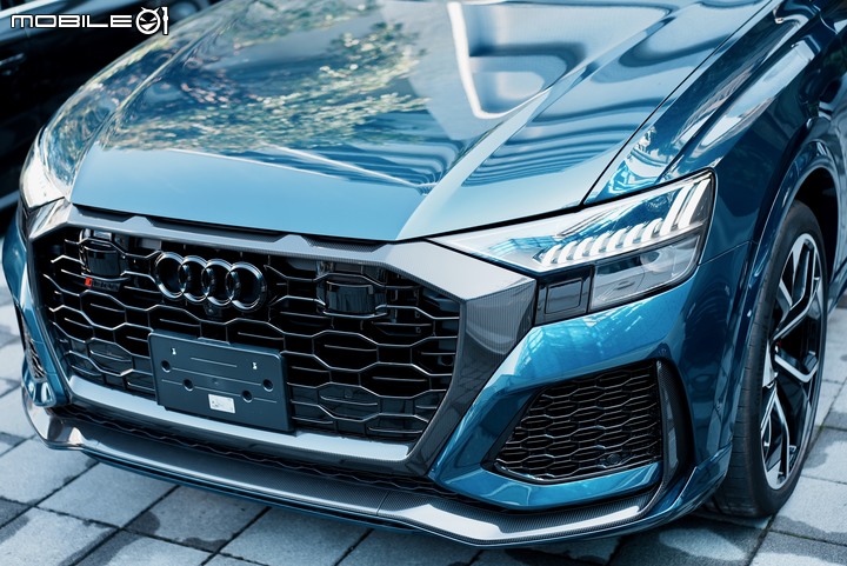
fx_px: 1295
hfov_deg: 36.2
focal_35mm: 55
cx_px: 424
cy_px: 283
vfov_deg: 24.7
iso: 80
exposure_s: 1/100
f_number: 2.8
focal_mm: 55
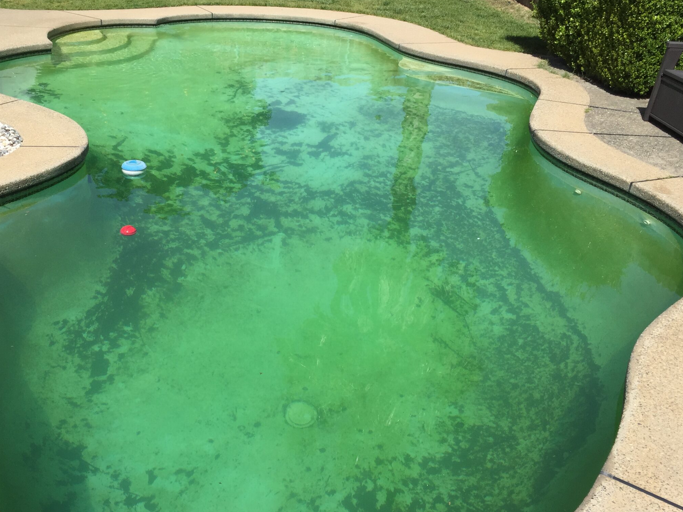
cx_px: 282
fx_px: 730
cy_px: 275
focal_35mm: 37
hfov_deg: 49.9
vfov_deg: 38.7
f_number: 2.2
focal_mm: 4.15
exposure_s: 1/2825
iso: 32
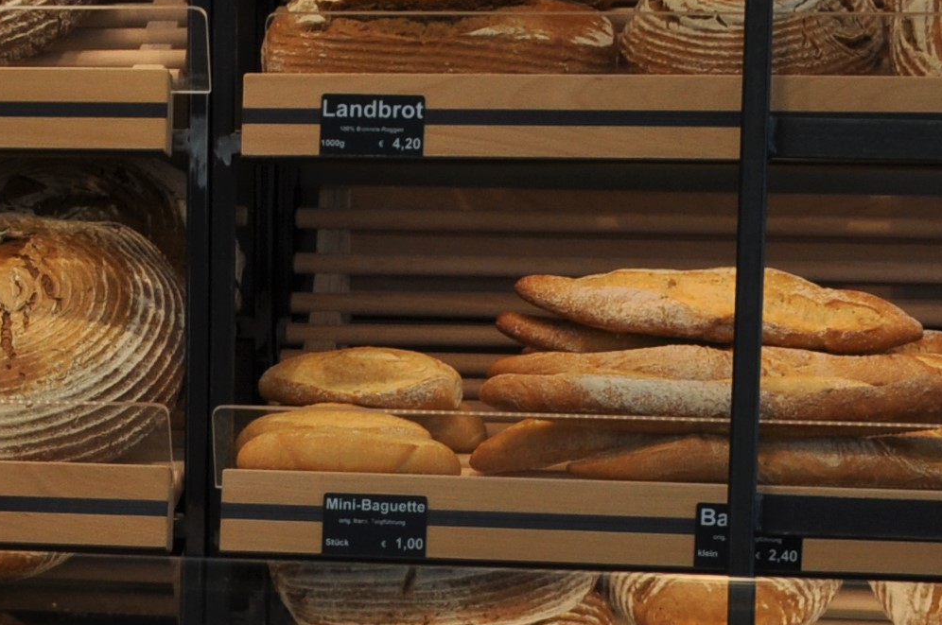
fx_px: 3527
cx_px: -225
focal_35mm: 135
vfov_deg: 10.1
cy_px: 474
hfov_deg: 14.7
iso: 200
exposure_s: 1/125
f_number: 5.6
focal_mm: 24
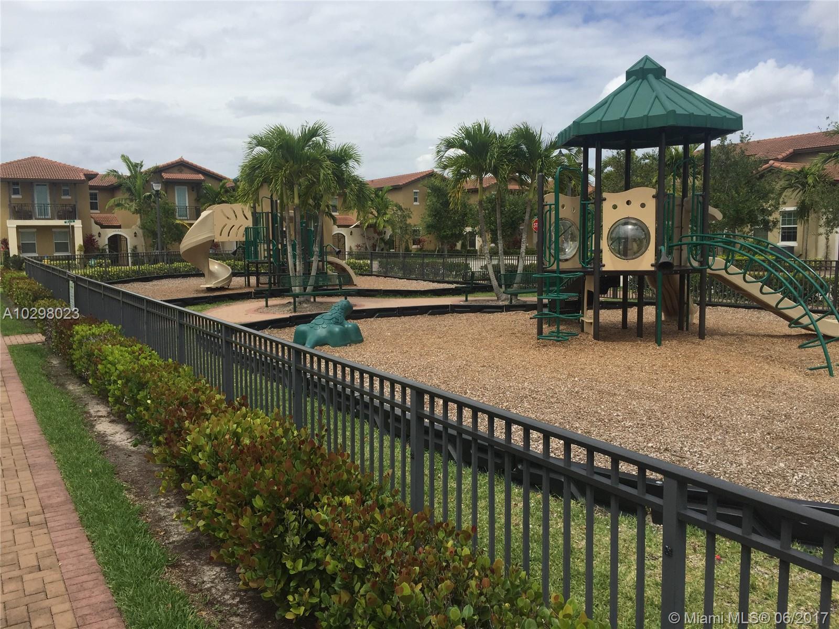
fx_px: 703
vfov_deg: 48.2
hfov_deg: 61.7
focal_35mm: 29
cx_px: 420
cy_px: 314
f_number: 2.2
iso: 32
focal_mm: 4.15
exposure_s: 1/3300
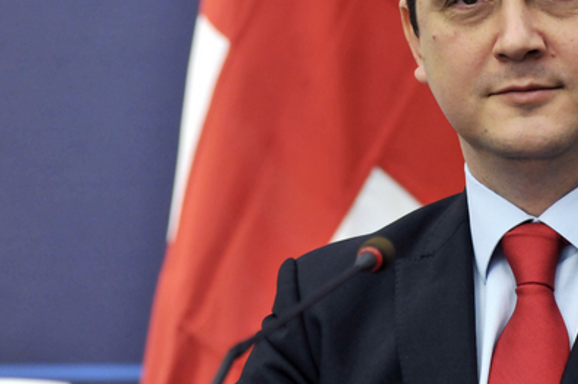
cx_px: 502
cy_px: 71
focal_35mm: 530
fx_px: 8499
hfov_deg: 3.9
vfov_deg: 2.6
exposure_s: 1/100
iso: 800
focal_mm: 200
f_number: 4.5
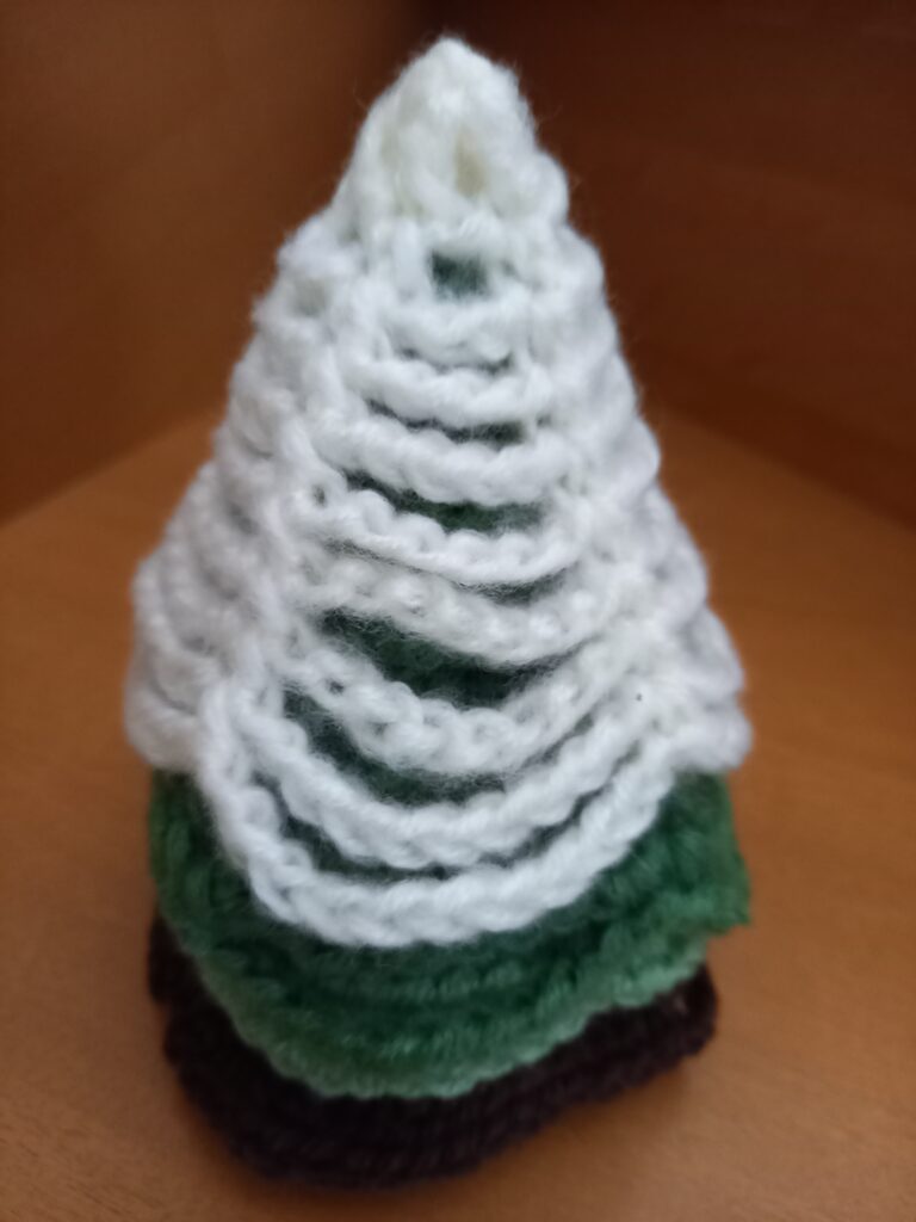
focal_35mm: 25
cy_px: 611
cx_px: 458
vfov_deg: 69.4
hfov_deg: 54.9
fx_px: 882
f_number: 1.8
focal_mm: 4.65
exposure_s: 1/20
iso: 1000
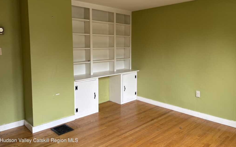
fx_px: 180
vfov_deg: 44.3
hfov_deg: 66.5
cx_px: 119
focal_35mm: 28
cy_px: 59
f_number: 1.6
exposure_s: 1/96
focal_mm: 5.96
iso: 125
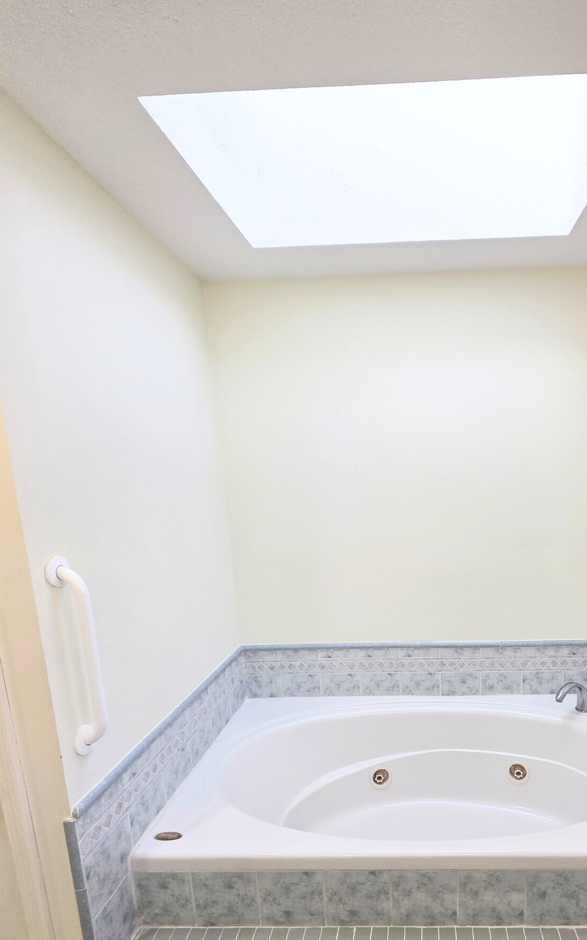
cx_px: 407
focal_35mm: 18
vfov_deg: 89.7
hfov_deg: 62.8
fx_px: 461
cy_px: 572
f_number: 1.9
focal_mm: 2.2
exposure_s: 1/120
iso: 50
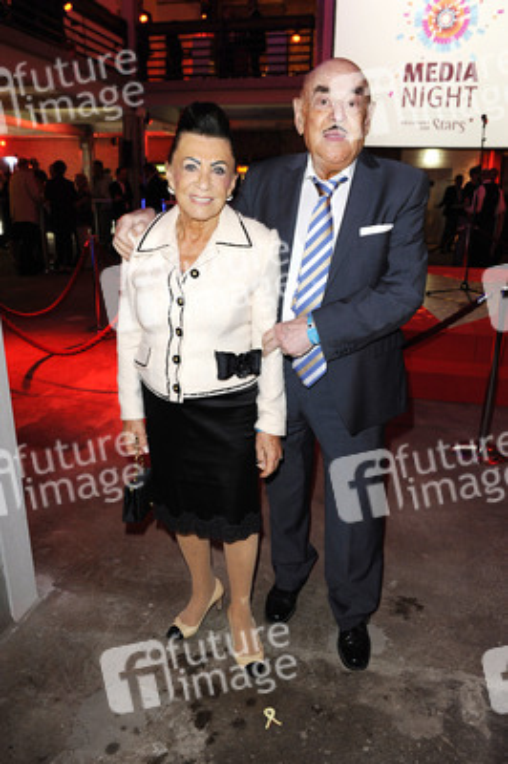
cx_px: 254
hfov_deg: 47.9
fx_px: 572
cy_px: 382
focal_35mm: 27
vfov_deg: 67.4
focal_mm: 27
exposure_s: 1/40
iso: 1600
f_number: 5.6
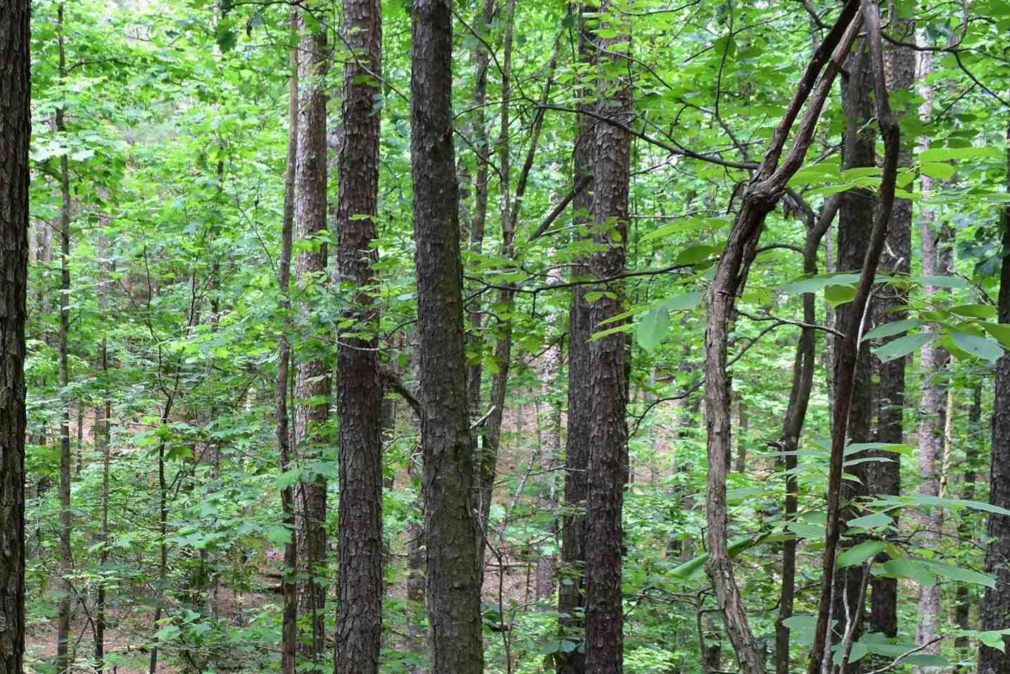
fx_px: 1627
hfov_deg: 33.4
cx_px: 197
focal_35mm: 58
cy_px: 608
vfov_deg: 22.8
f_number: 7.1
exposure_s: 1/25
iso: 400
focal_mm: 18
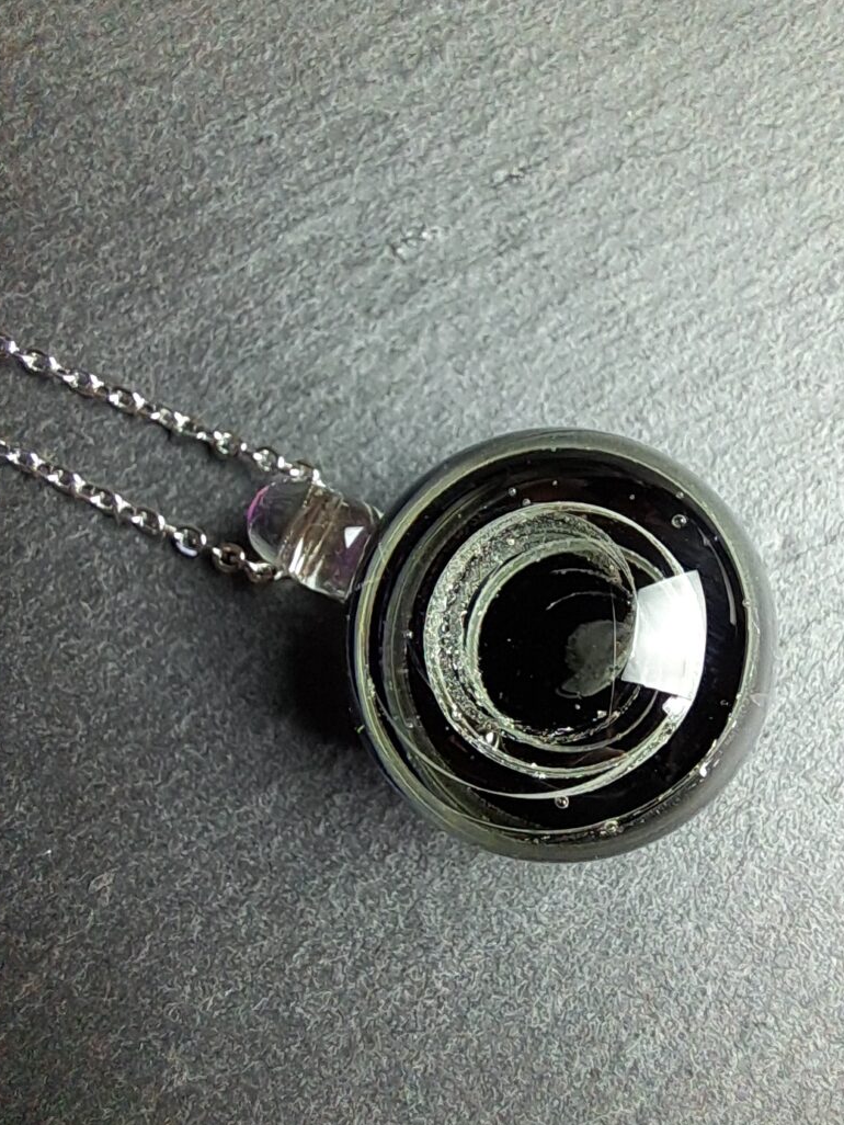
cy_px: 594
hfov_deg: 46.7
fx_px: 975
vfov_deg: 59.9
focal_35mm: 30
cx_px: 475
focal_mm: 2.13
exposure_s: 1/33
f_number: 2.4
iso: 125
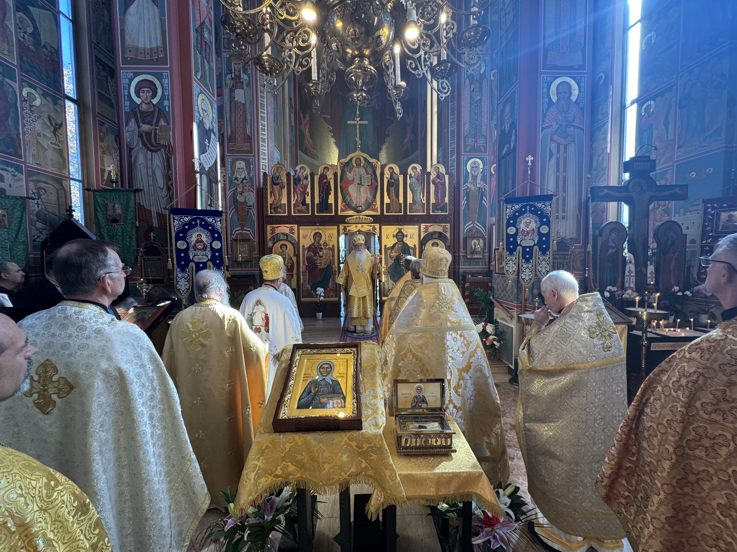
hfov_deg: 102.1
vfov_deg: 85.7
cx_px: 368
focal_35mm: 14
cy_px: 276
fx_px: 298
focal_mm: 2.22
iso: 160
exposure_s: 1/120
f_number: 2.2
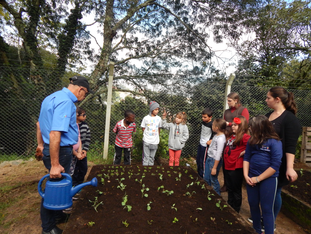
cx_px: 156
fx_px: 207
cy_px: 117
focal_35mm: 23
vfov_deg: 58.9
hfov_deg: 73.9
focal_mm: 4
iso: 400
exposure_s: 1/1250
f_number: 3
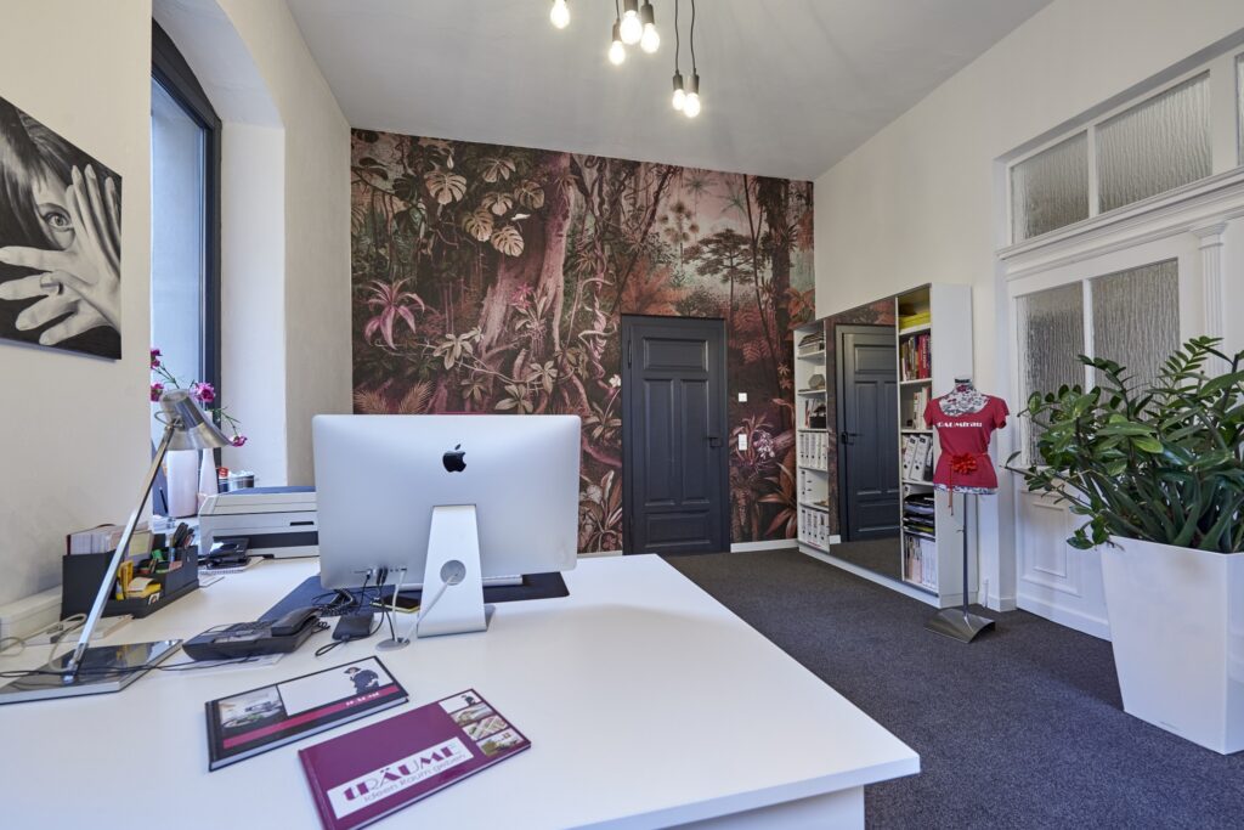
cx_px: 622
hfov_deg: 104.2
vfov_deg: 81.2
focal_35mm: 14
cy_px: 415
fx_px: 484
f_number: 7.1
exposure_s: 1/8
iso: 200
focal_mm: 14
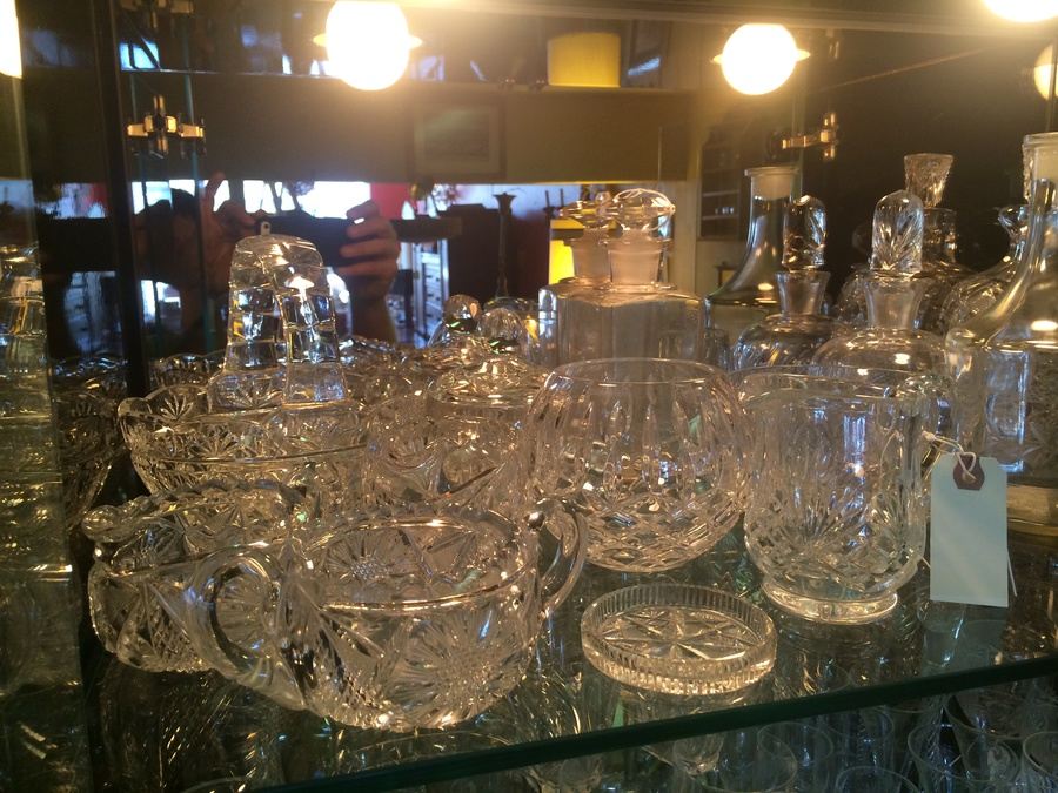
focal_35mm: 30
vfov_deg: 46.8
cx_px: 529
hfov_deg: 60.0
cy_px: 396
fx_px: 917
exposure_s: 1/30
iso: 125
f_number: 2.2
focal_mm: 4.12
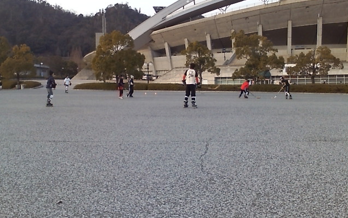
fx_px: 294
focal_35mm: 31
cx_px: 175
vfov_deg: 40.5
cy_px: 90
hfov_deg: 61.2
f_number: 3.5
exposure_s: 1/139
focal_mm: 3.73
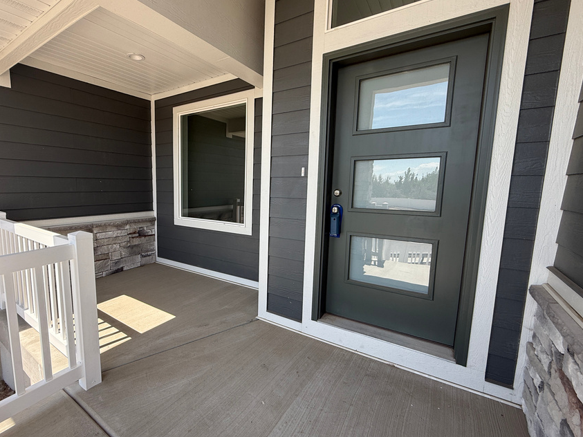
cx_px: 236
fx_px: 286
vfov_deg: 74.7
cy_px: 222
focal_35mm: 17
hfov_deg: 90.0
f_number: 2.2
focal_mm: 2.22
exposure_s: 1/514
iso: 64
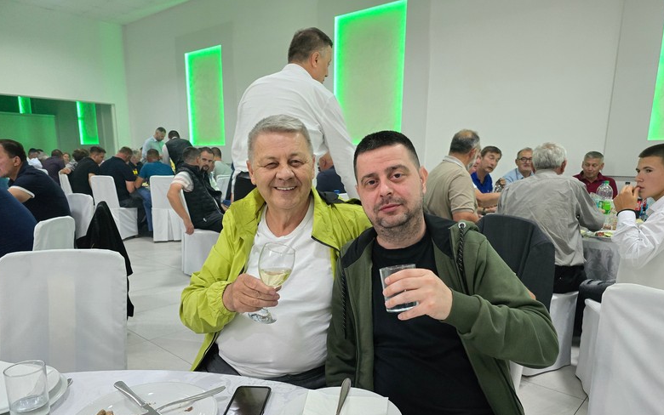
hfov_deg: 72.5
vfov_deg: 48.9
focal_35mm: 25
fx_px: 453
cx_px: 333
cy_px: 254
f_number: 1.7
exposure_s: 1/100
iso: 1600
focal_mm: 6.3
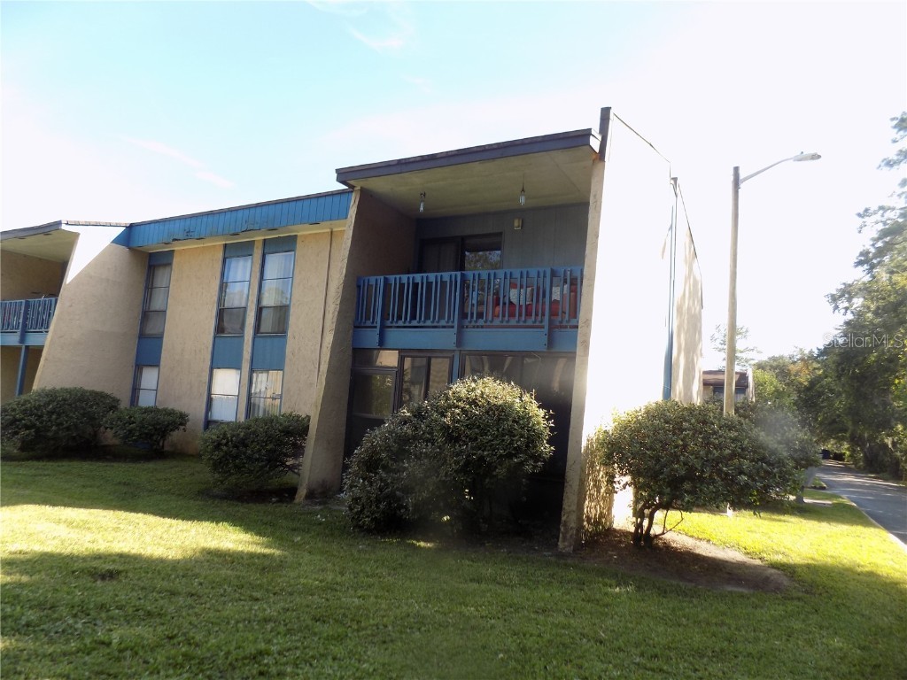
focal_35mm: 23
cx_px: 454
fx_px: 603
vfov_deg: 58.9
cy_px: 340
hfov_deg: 73.9
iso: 80
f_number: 3.1
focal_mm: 4
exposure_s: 1/250
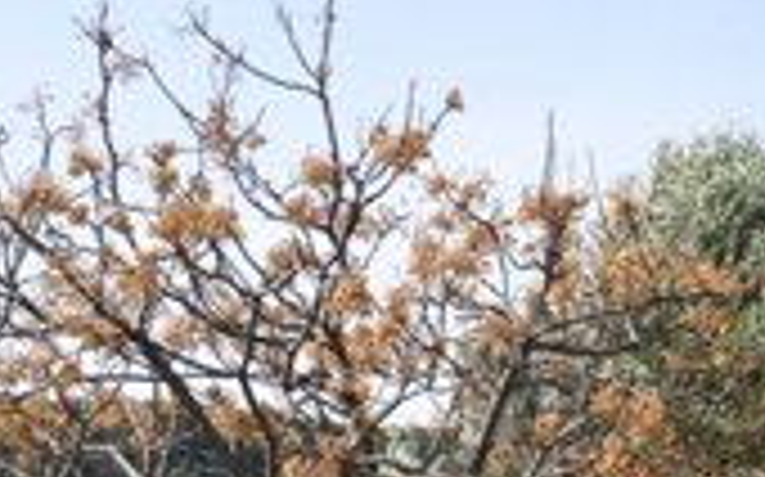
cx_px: 716
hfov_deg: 23.4
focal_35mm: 86
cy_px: 590
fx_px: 1792
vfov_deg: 14.6
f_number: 7.1
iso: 100
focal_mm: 24
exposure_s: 1/200
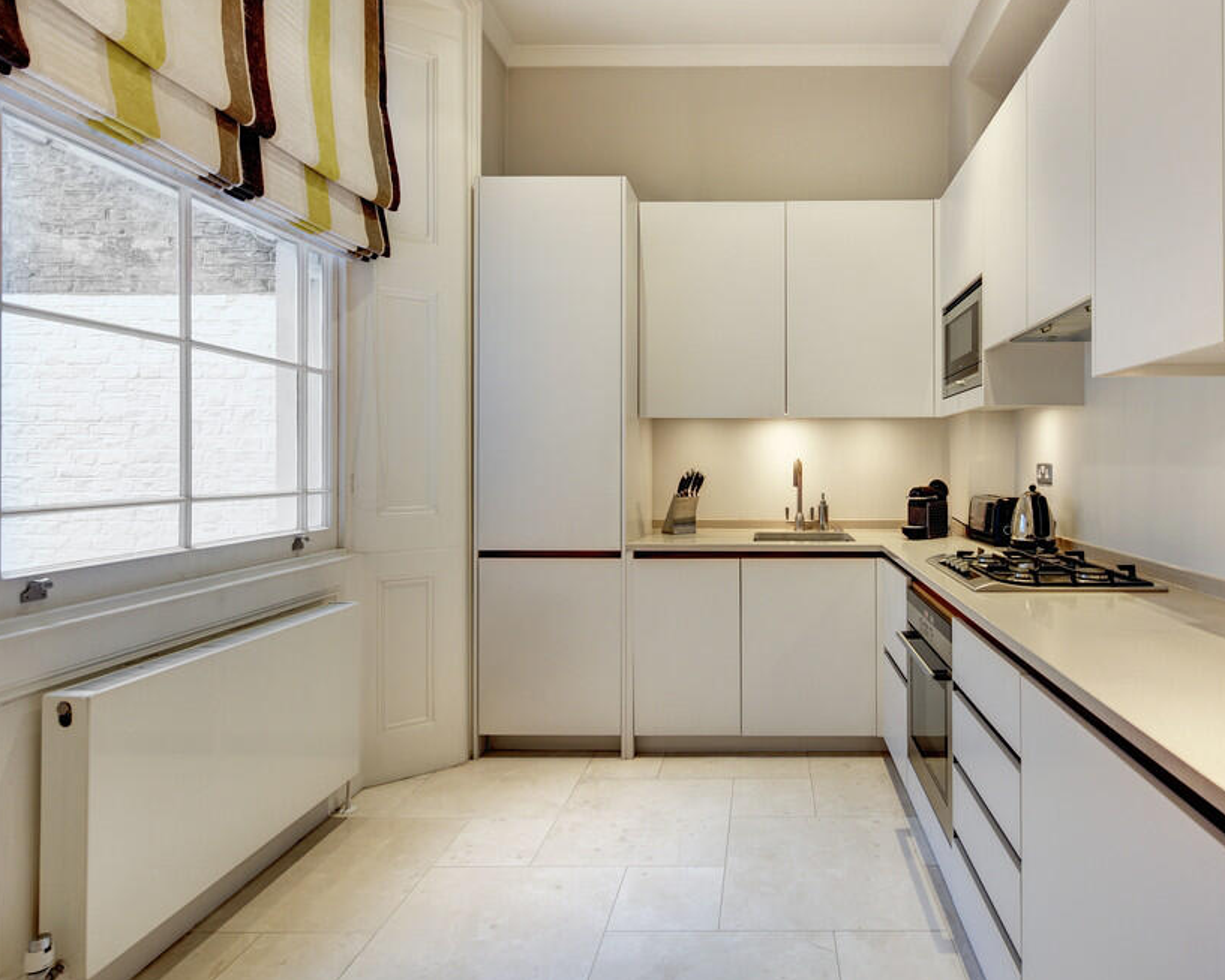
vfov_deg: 68.1
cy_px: 471
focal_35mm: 20
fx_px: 725
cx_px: 760
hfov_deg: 79.0
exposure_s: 1/20
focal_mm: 17
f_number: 8
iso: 800
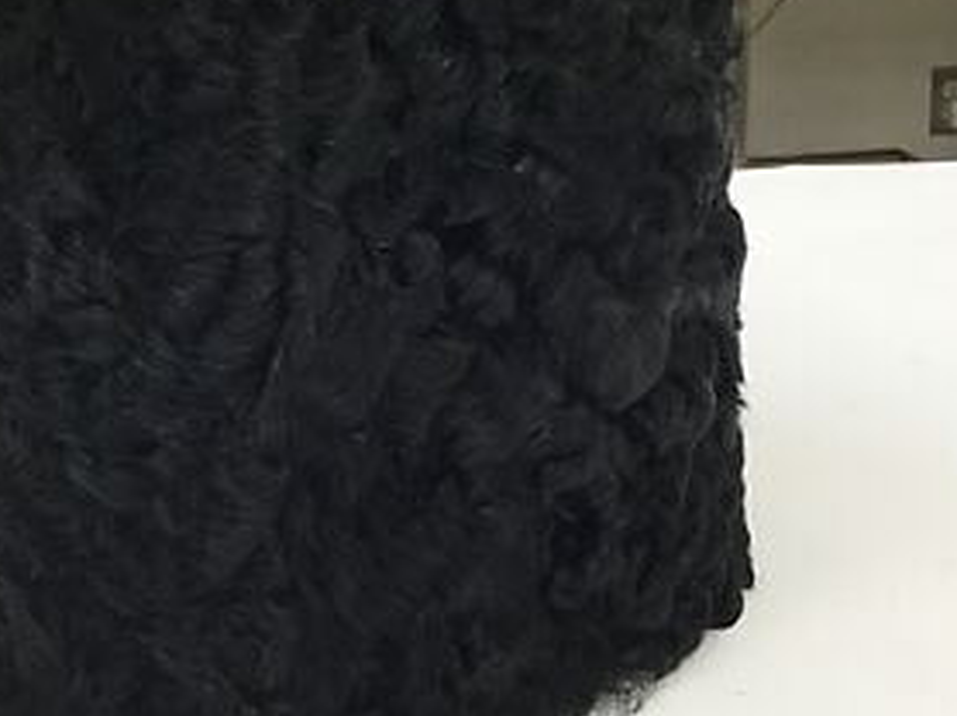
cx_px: 320
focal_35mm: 67
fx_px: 1851
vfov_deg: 21.9
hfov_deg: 28.8
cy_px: 286
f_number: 2.4
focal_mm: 3.3
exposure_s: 1/30
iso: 40
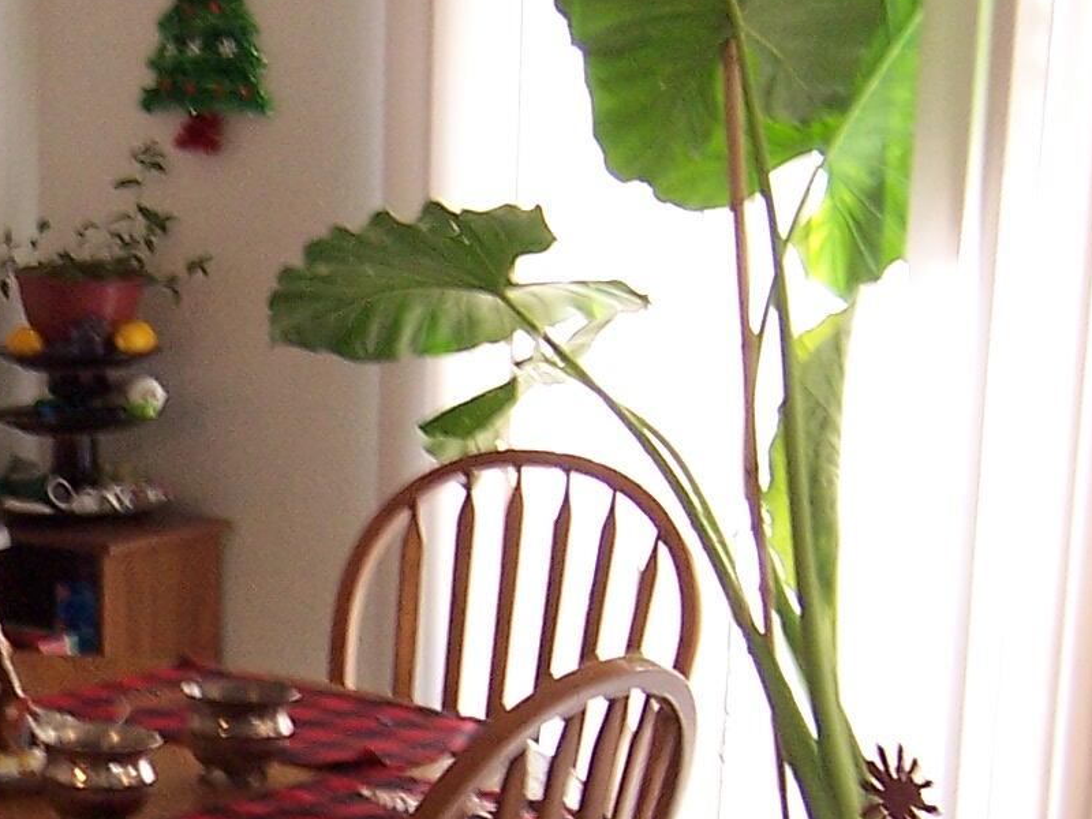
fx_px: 2997
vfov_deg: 15.3
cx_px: -126
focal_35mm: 95
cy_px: 844
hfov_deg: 19.7
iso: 140
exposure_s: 1/15
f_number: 3.4
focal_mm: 5.5
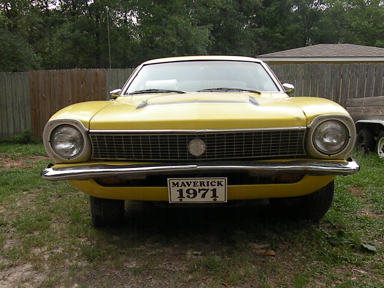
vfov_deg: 44.2
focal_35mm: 32
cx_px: 192
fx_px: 355
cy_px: 144
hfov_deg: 56.8
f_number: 4
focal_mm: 5.8
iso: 640
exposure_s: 1/1225
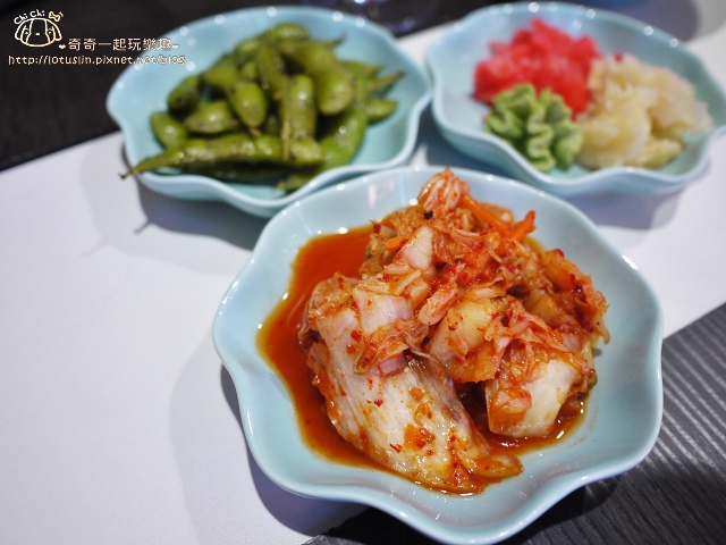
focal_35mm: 28
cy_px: 272
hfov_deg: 63.4
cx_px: 363
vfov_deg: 49.7
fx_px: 587
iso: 400
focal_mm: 14
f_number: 2.5
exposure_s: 1/13
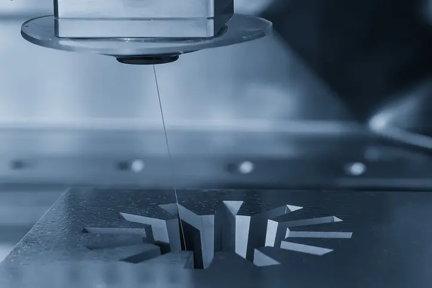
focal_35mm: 102
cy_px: 144
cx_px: 216
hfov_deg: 20.0
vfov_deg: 13.4
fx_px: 1224
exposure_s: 1/125
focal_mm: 68
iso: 2500
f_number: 6.3
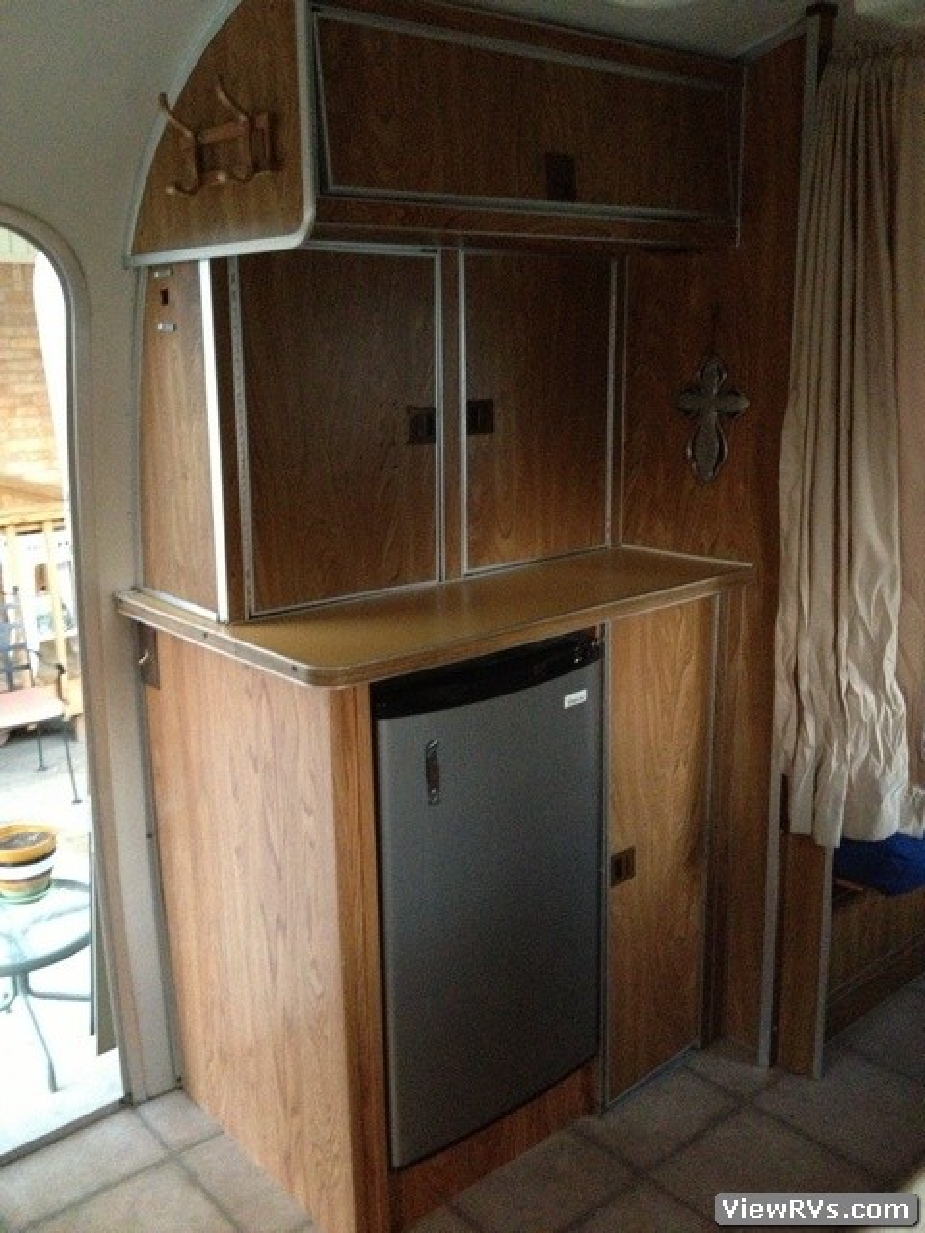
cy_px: 616
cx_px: 462
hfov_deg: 40.7
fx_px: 1247
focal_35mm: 35
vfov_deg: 52.6
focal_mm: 4.28
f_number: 2.4
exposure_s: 1/15
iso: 800
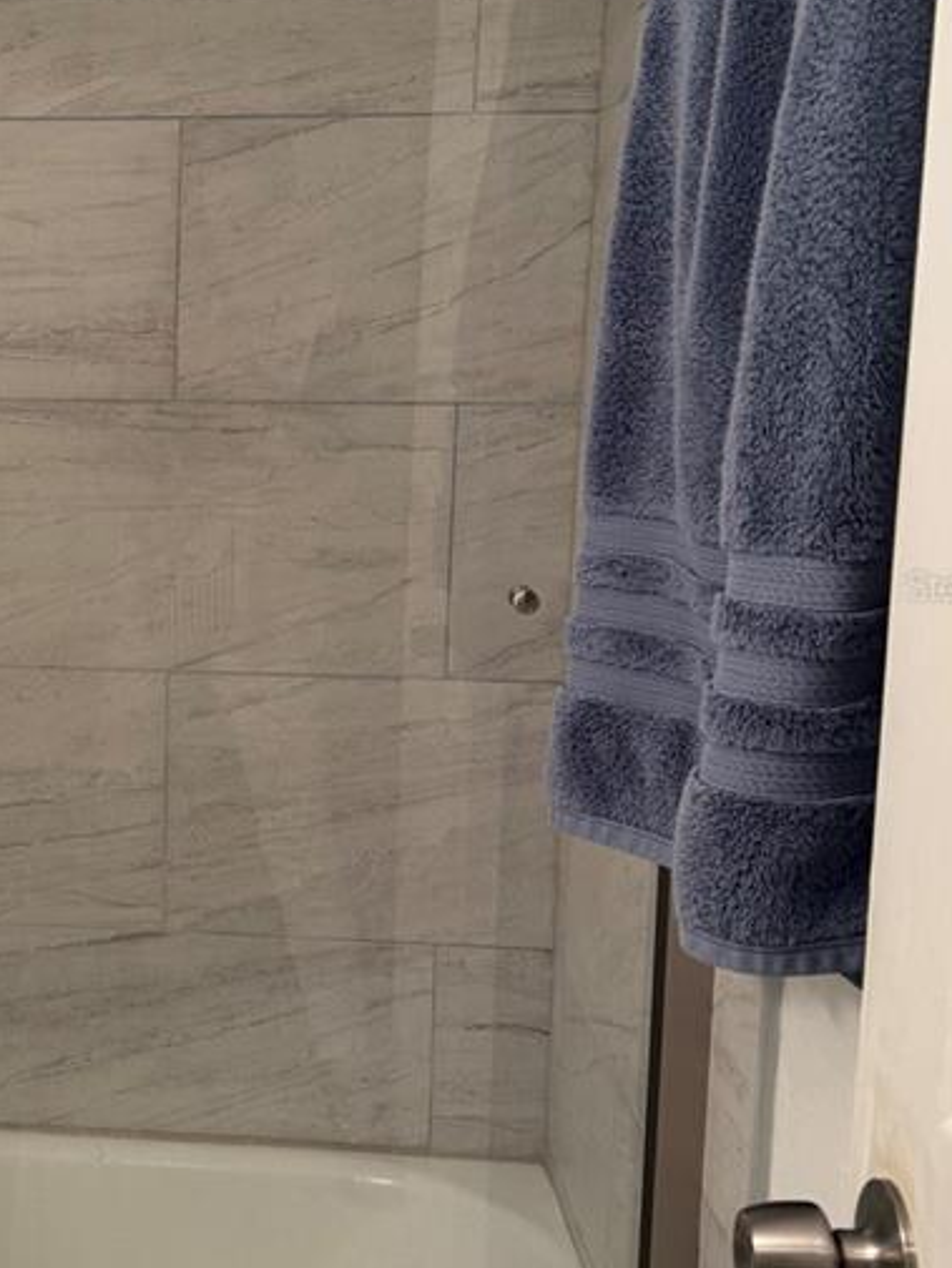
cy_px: 585
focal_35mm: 57
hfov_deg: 24.3
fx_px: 2089
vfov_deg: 33.8
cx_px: -45
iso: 160
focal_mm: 6.76
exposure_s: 1/60
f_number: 1.78
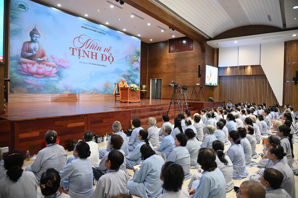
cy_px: 99
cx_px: 149
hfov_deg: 73.8
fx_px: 199
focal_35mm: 24
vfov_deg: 53.1
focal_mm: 24
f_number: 4
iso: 4000
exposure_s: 1/125
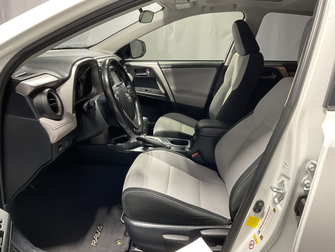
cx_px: 168
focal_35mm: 29
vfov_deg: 48.2
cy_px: 126
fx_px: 281
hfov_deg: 61.7
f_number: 1.8
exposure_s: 1/60
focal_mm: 3
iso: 80
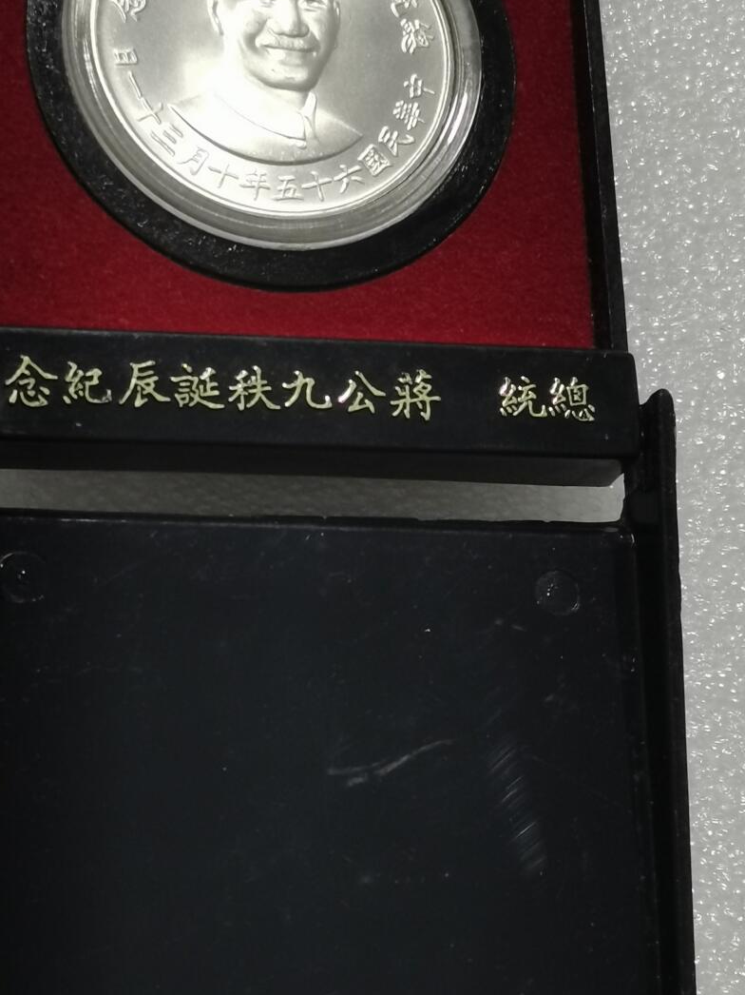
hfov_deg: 14.1
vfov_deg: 18.7
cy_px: 415
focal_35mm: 105
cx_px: 307
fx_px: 3014
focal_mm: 5.58
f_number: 1.8
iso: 64
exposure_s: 1/90
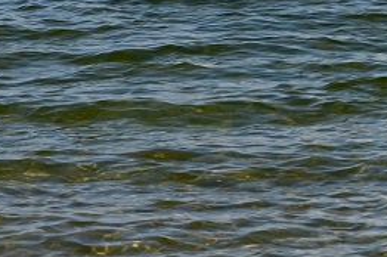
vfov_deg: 3.2
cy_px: 169
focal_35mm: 430
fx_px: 4617
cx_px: -449
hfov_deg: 4.7
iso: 100
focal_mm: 75
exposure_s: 1/640
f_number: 6.3
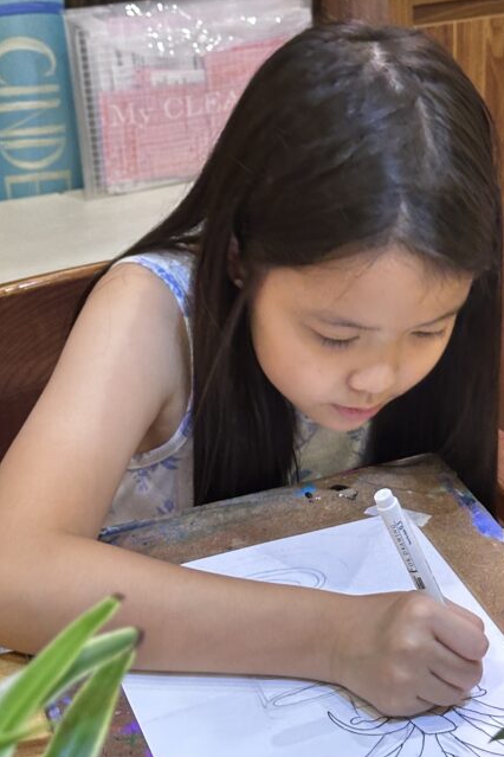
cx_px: 358
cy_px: 336
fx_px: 1680
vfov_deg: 25.3
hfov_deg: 17.0
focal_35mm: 80
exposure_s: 1/33
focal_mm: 6.86
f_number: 1.78
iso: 320
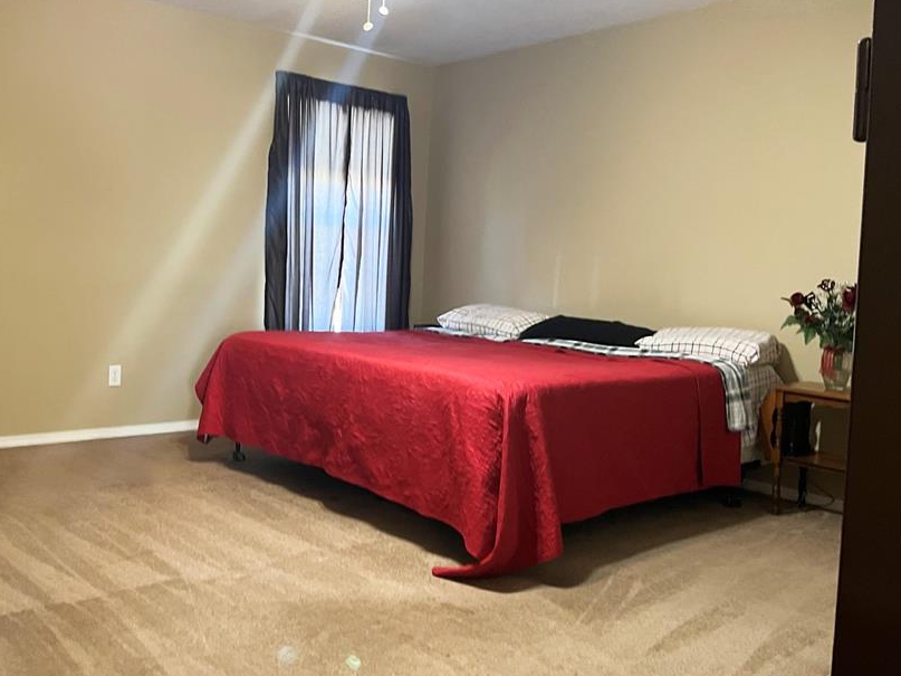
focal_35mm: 33
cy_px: 298
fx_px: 859
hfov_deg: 54.9
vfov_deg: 42.9
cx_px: 360
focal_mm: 5.1
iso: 400
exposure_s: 1/40
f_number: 1.6
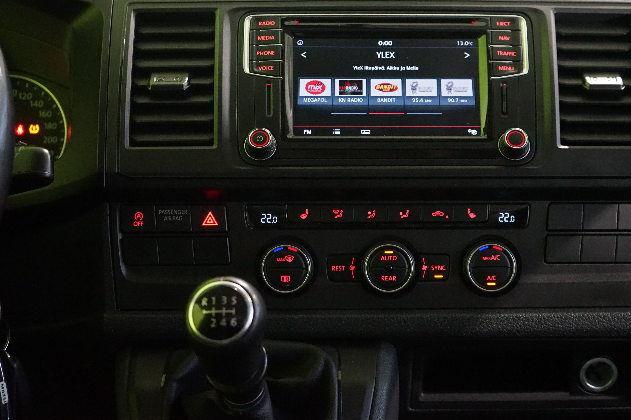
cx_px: 388
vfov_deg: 21.9
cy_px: 154
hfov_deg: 32.3
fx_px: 1087
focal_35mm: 62
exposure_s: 1/50
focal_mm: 46
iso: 6400
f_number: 4.5
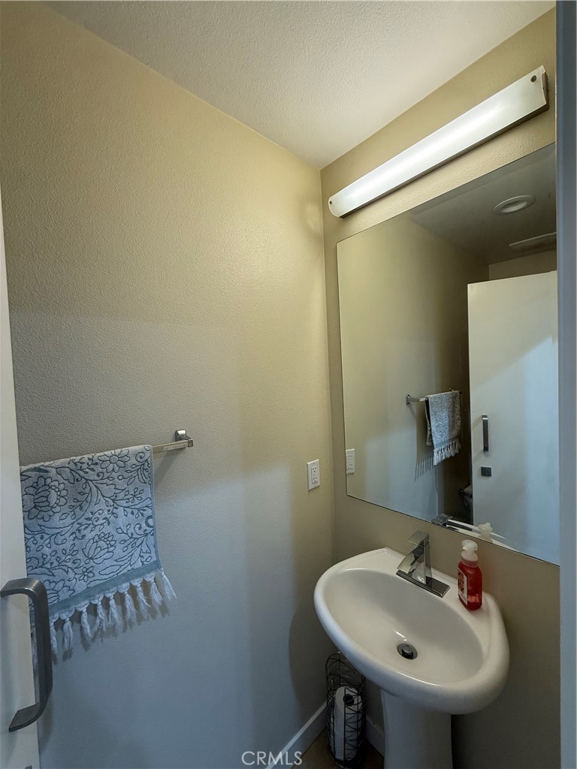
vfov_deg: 102.1
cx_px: 288
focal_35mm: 14
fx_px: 311
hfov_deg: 85.7
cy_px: 384
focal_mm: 2.22
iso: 200
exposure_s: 1/120
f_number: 2.2
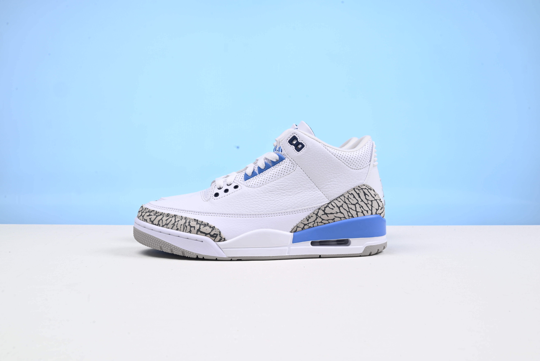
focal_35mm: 40
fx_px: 600
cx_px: 270
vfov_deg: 33.4
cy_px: 180
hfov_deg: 48.4
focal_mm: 40
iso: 100
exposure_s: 1/2.5
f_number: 16
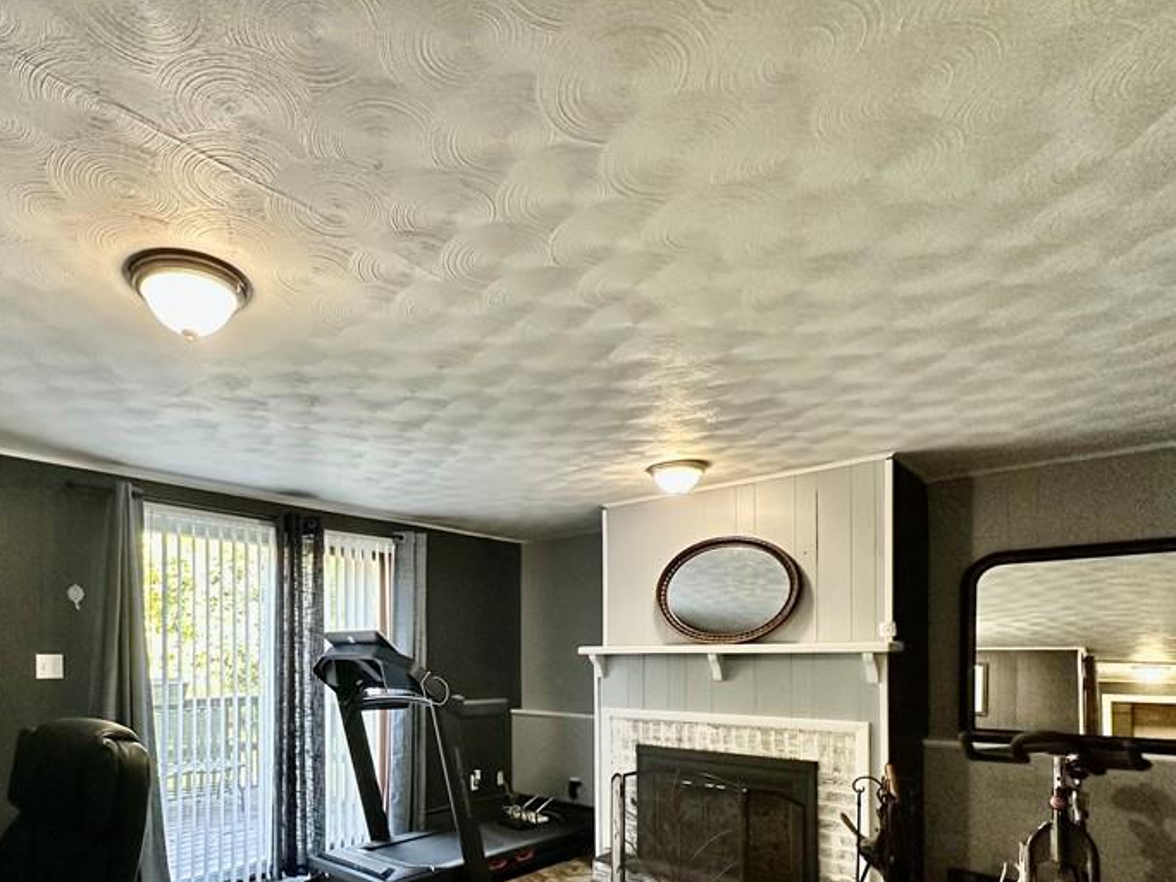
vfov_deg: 60.3
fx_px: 713
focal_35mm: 21
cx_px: 432
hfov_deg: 77.4
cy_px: 653
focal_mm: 2.22
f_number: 2.2
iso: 400
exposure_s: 1/60
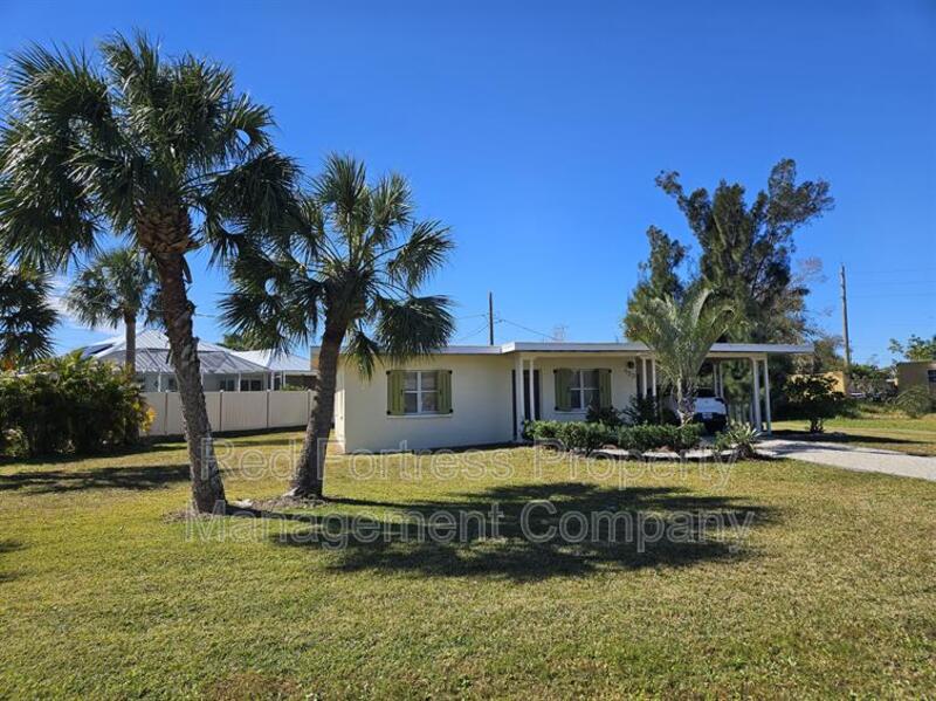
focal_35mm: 23
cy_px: 350
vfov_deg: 58.8
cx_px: 468
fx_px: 622
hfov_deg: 74.0
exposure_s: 1/1930
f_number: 1.8
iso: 25
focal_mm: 5.4
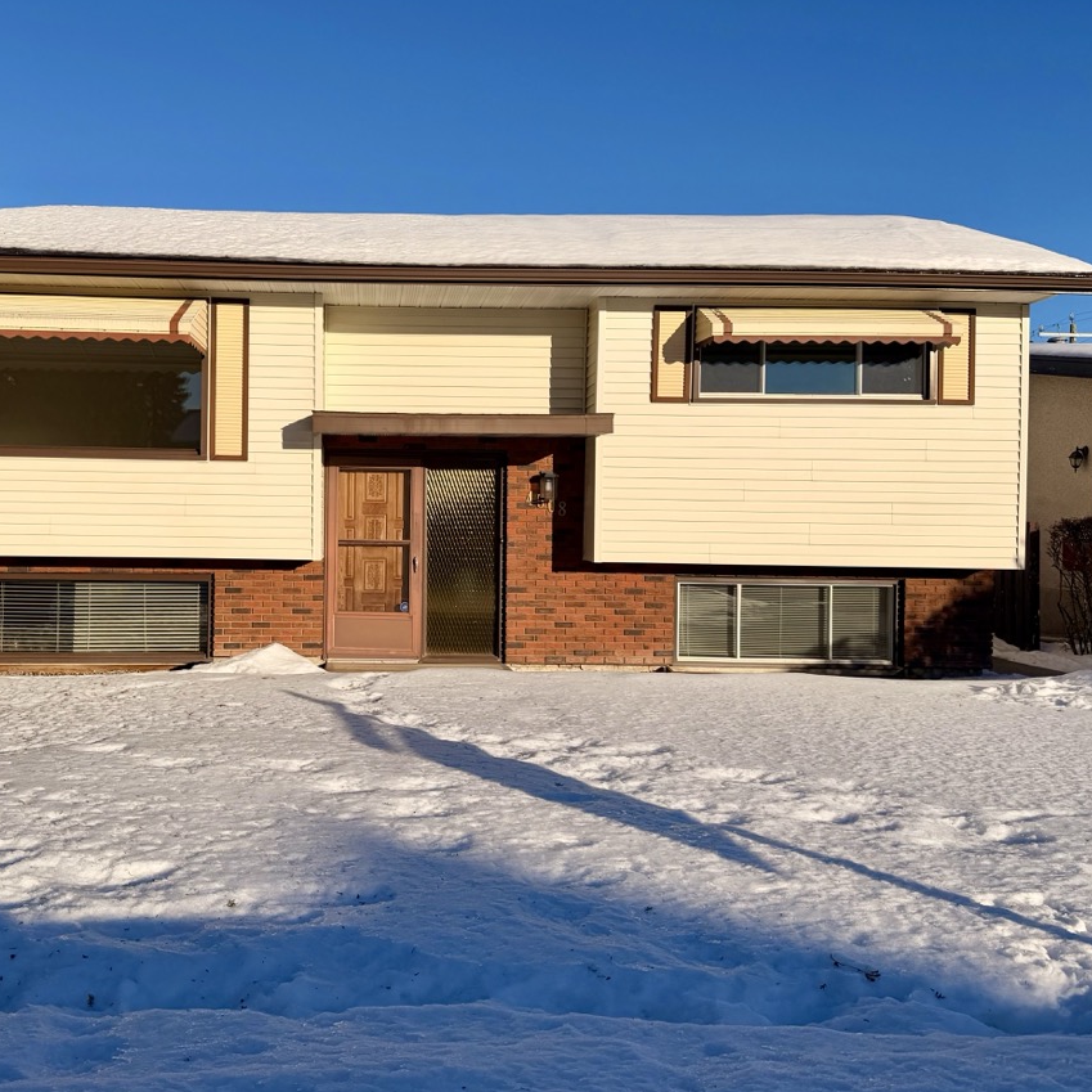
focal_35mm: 32
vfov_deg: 51.1
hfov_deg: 50.5
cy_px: 522
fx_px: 1142
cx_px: 400
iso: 80
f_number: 1.78
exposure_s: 1/11905
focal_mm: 6.76
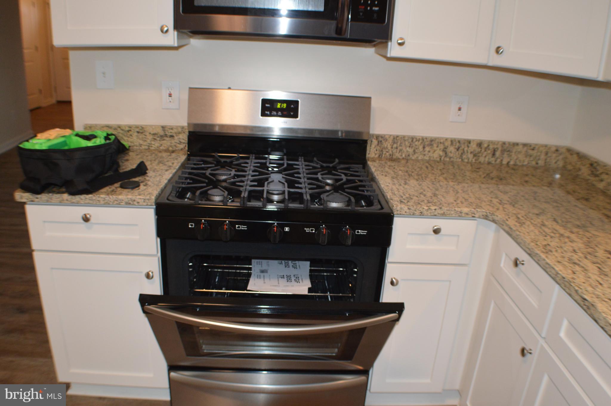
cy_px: 203
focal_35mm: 36
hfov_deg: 53.2
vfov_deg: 36.8
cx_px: 306
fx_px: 610
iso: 900
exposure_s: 1/60
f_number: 4
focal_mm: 24
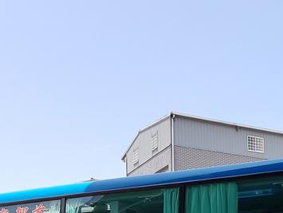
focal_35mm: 71
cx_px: 310
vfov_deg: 19.2
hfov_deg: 25.4
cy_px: 278
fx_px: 581
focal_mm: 4.2
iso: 40
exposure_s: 1/976
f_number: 1.7
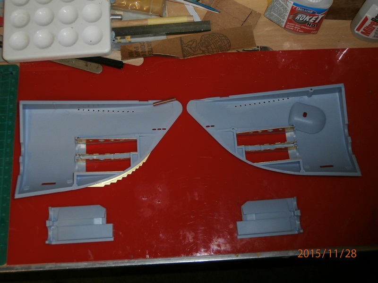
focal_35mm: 38
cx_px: 189
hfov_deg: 49.0
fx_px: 415
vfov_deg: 37.7
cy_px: 142
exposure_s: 1/40
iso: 200
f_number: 3.9
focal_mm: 6.67
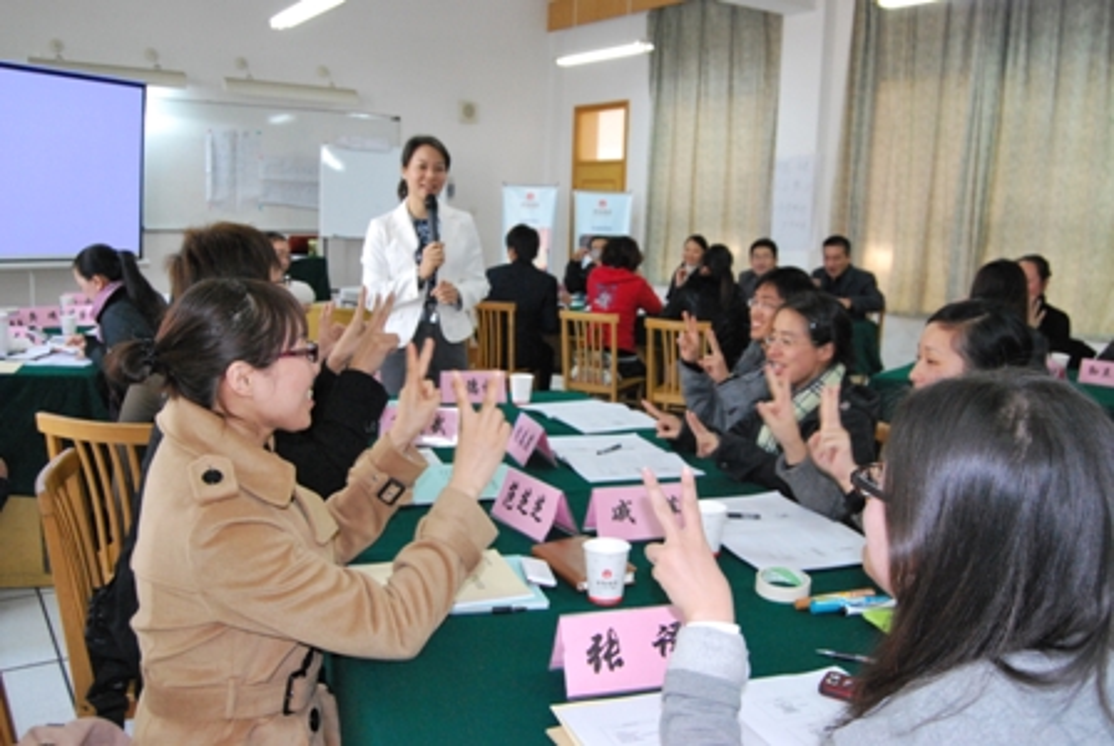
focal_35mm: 30
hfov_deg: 61.9
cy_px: 373
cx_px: 557
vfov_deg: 43.7
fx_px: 930
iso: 1600
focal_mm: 20
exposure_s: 1/100
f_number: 5.6
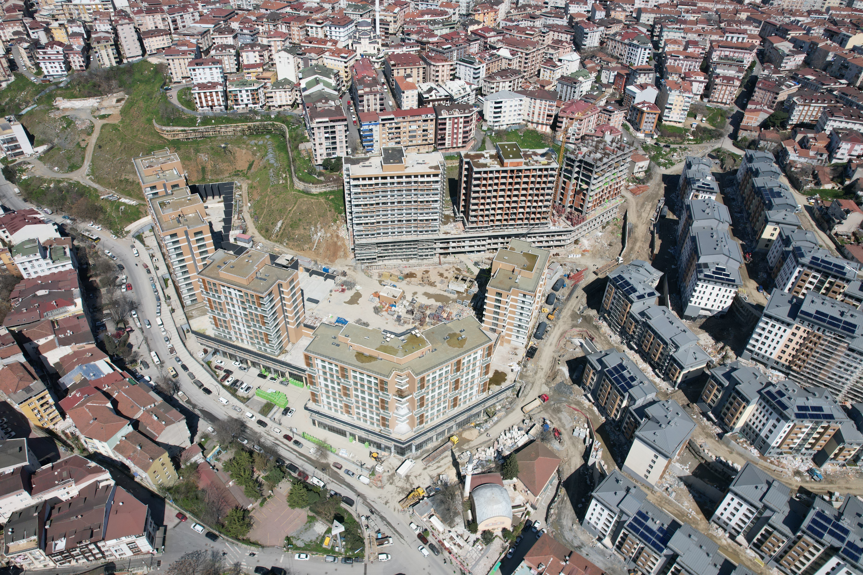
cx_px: 432
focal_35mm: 22
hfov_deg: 78.6
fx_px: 527
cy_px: 288
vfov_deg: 57.2
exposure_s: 1/800
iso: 130
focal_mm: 8.38
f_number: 2.8
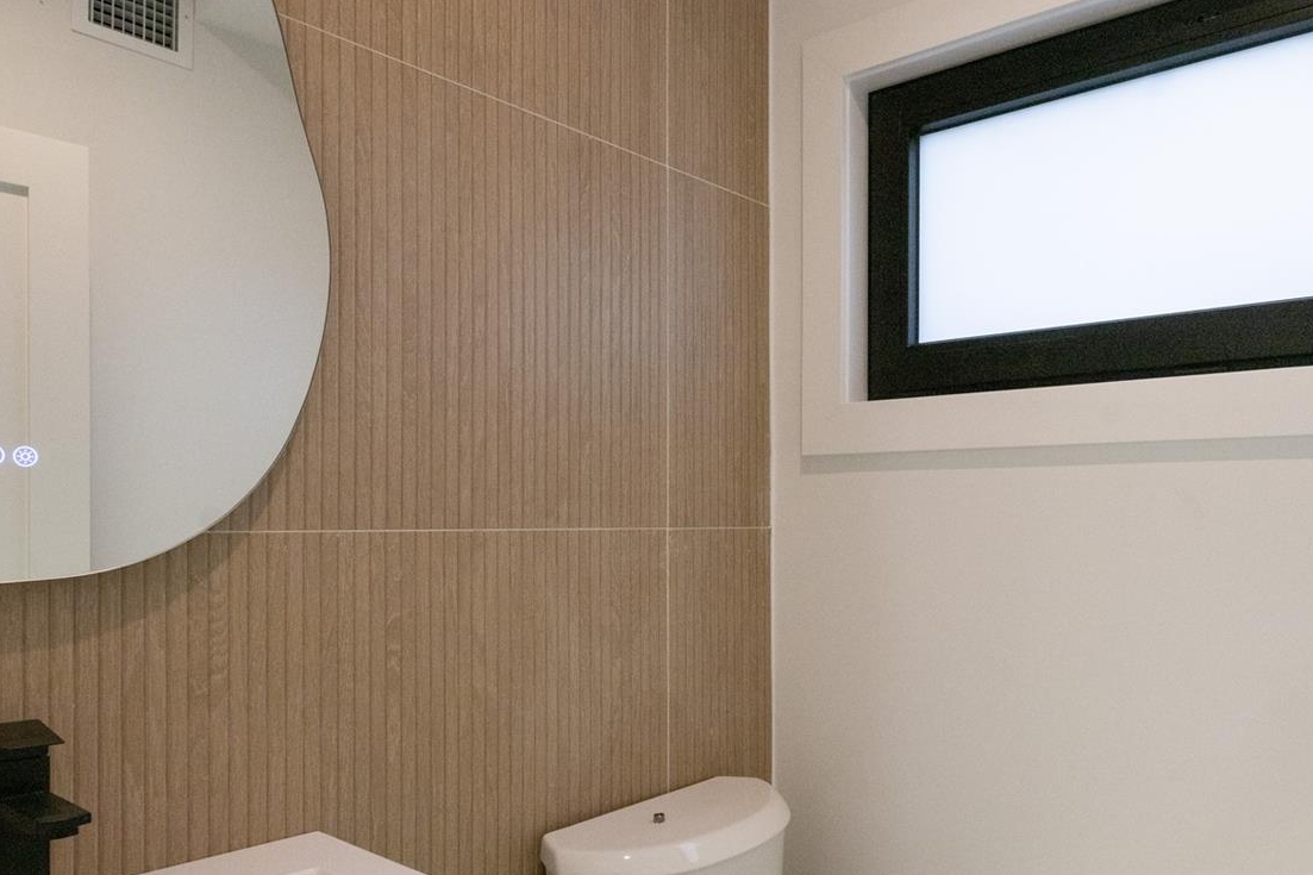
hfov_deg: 68.4
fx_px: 948
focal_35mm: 26
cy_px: 605
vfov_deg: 48.4
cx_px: 813
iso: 400
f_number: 8
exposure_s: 1/100
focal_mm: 14
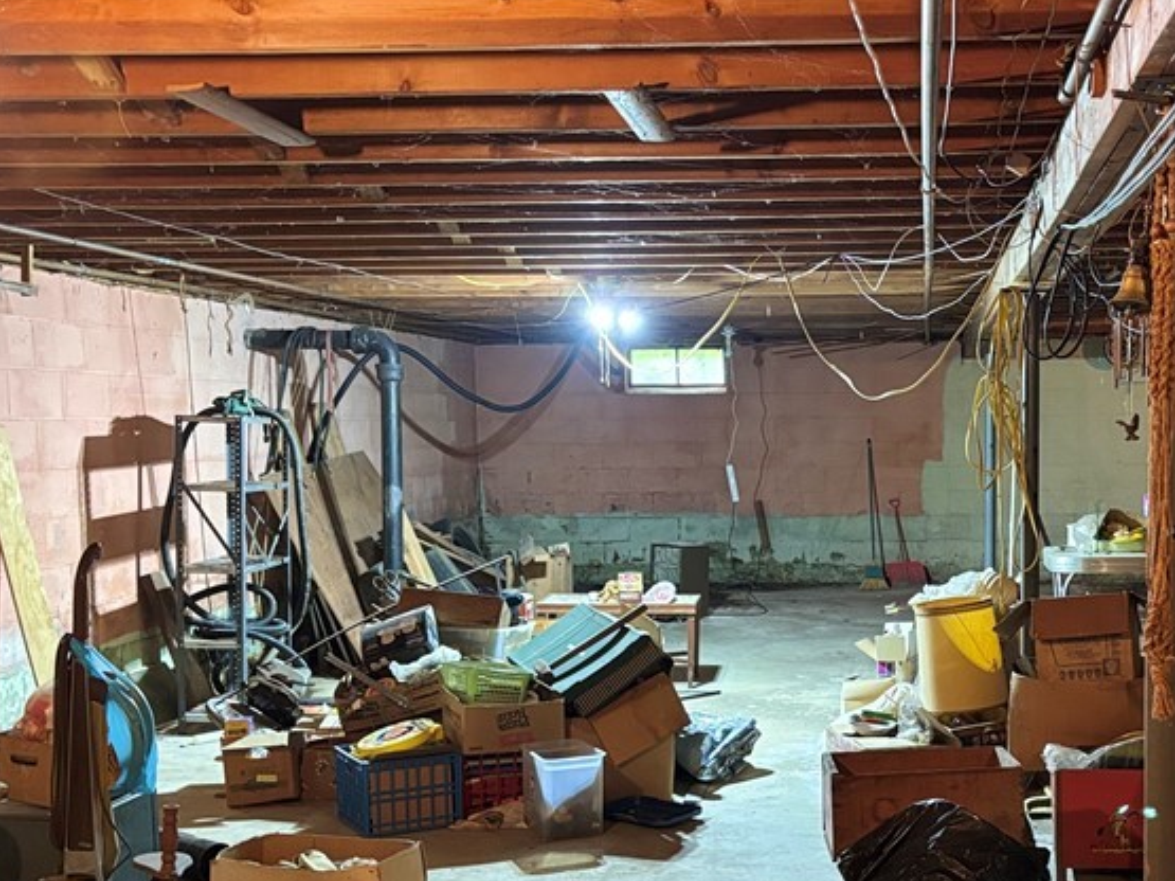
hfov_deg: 38.8
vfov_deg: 30.1
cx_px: 857
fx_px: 1629
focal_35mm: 48
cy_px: 557
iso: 500
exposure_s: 1/40
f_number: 1.6
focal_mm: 5.96
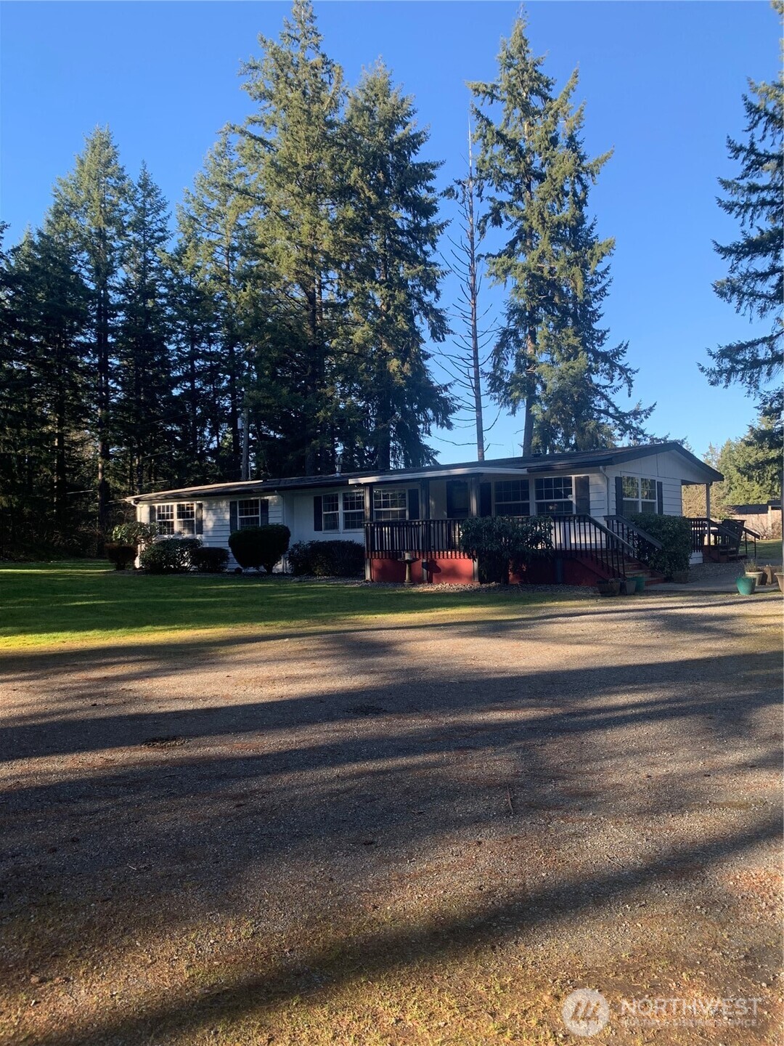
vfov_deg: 67.3
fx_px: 785
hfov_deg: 53.1
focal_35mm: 26
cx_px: 392
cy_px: 523
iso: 25
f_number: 1.8
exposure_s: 1/402
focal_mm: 4.25
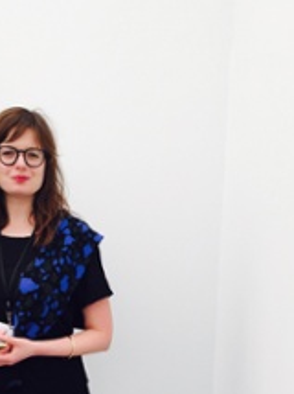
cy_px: 366
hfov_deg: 25.3
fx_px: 647
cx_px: 71
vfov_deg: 31.9
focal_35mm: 57
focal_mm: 4.15
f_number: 2.2
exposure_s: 1/170
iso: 32
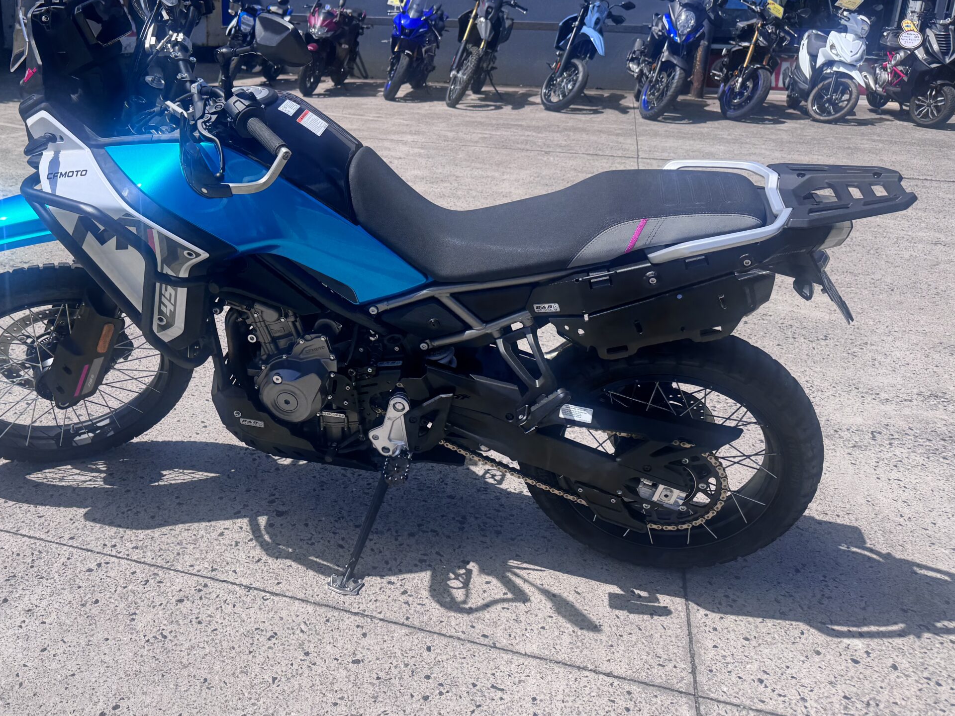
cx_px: 346
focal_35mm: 32
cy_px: 289
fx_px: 883
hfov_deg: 56.0
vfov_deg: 44.0
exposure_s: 1/4608
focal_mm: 6.76
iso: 80
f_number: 1.78
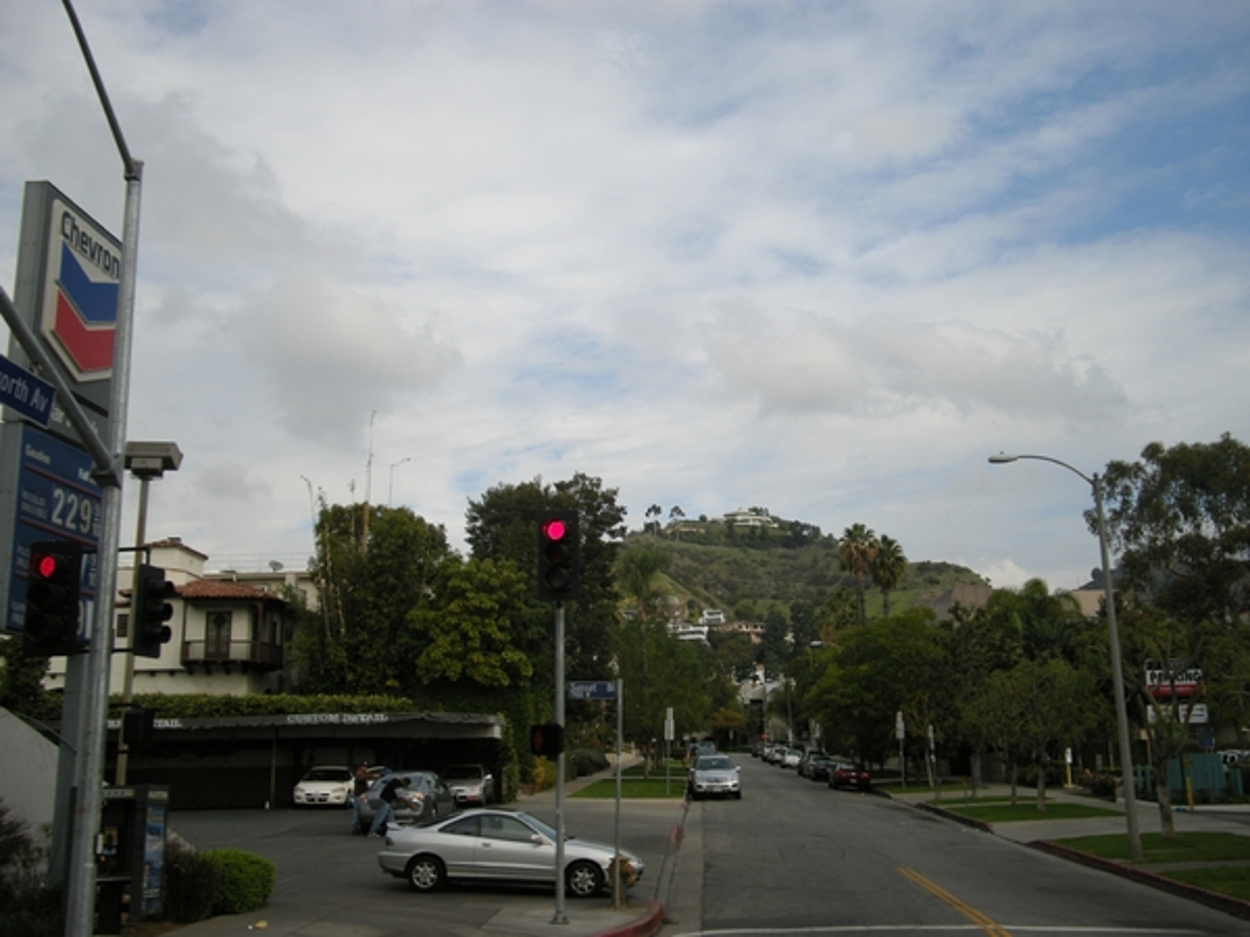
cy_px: 468
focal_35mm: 37
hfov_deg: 50.1
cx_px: 625
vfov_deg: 38.7
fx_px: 1336
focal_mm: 7.9
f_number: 2.8
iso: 64
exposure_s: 1/220
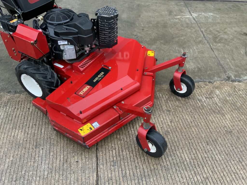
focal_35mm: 29
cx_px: 124
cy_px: 92
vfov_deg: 48.2
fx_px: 207
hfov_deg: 61.7
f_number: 1.8
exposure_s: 1/84
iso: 64
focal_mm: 3
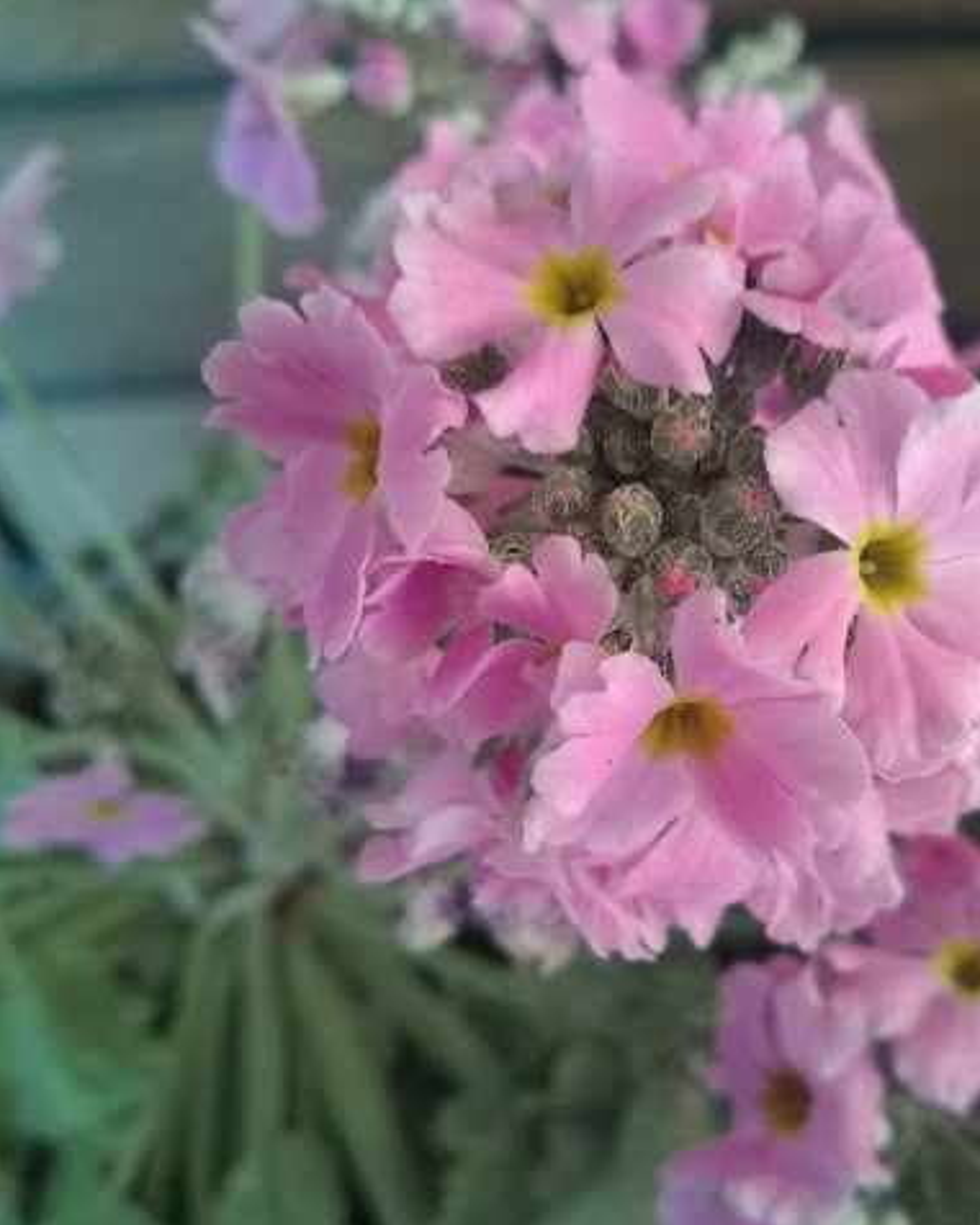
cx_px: 653
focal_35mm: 42
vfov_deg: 43.8
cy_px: 615
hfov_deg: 35.3
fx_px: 1522
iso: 71
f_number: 2.8
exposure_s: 1/40.1
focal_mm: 3.3
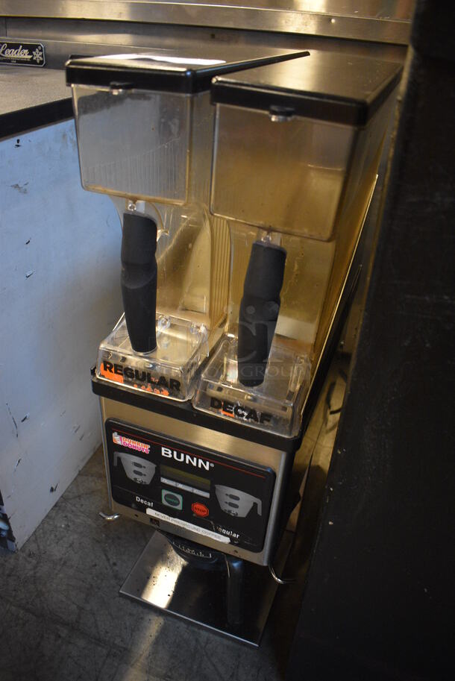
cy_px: 340
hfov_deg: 48.0
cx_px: 228
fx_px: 511
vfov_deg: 67.3
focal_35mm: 27
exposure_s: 1/30
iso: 2200
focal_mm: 18
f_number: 3.5
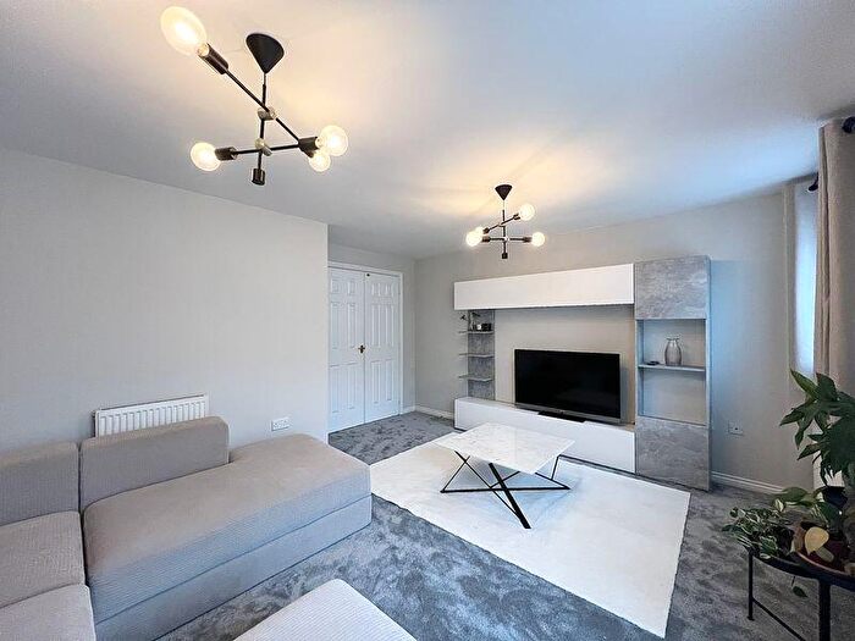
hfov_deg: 106.2
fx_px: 321
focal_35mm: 13
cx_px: 428
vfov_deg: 89.9
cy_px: 320
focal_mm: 1.57
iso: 250
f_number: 1.8
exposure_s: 1/60
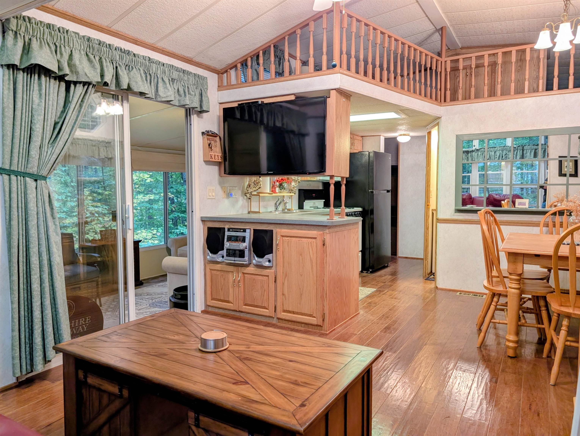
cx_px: 290
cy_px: 218
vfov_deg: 56.9
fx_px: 403
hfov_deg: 71.5
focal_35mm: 24
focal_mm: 6.9
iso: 53
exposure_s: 1/24
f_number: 1.68
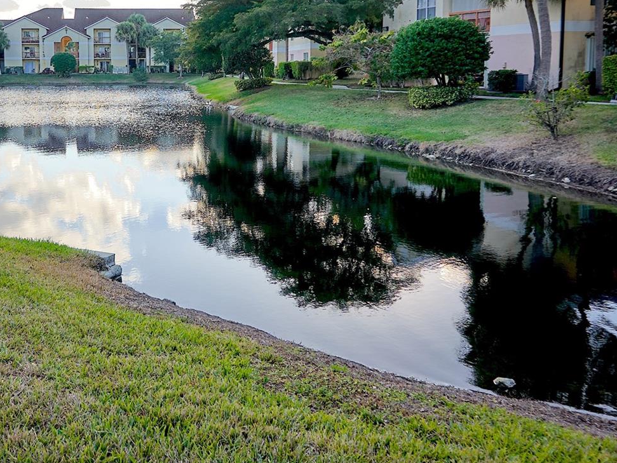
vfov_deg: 37.1
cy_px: 134
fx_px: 678
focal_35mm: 38
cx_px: 191
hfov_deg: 47.9
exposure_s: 1/640
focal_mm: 16
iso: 100
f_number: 3.5
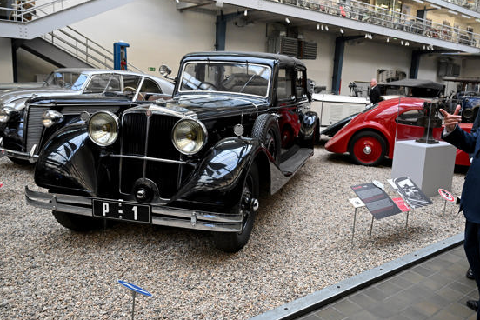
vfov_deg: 43.6
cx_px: 288
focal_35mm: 30
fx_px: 400
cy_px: 149
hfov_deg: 61.4
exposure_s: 1/250
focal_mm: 24
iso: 4000
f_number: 5
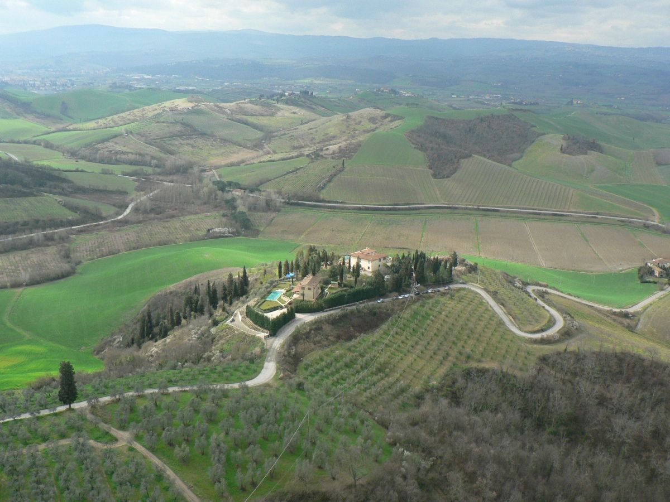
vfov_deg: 39.7
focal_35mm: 36
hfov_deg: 51.4
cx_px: 335
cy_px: 251
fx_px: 697
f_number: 2.8
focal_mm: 6
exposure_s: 1/800
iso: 100
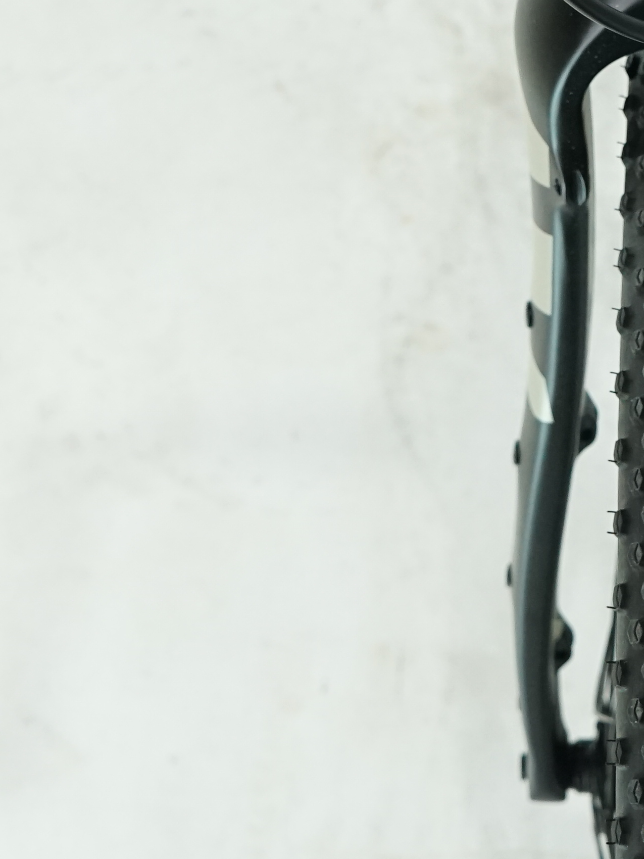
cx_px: 707
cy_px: 281
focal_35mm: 95
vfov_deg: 20.6
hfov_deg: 15.2
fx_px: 2357
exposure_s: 1/200
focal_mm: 28
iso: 1600
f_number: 5.6
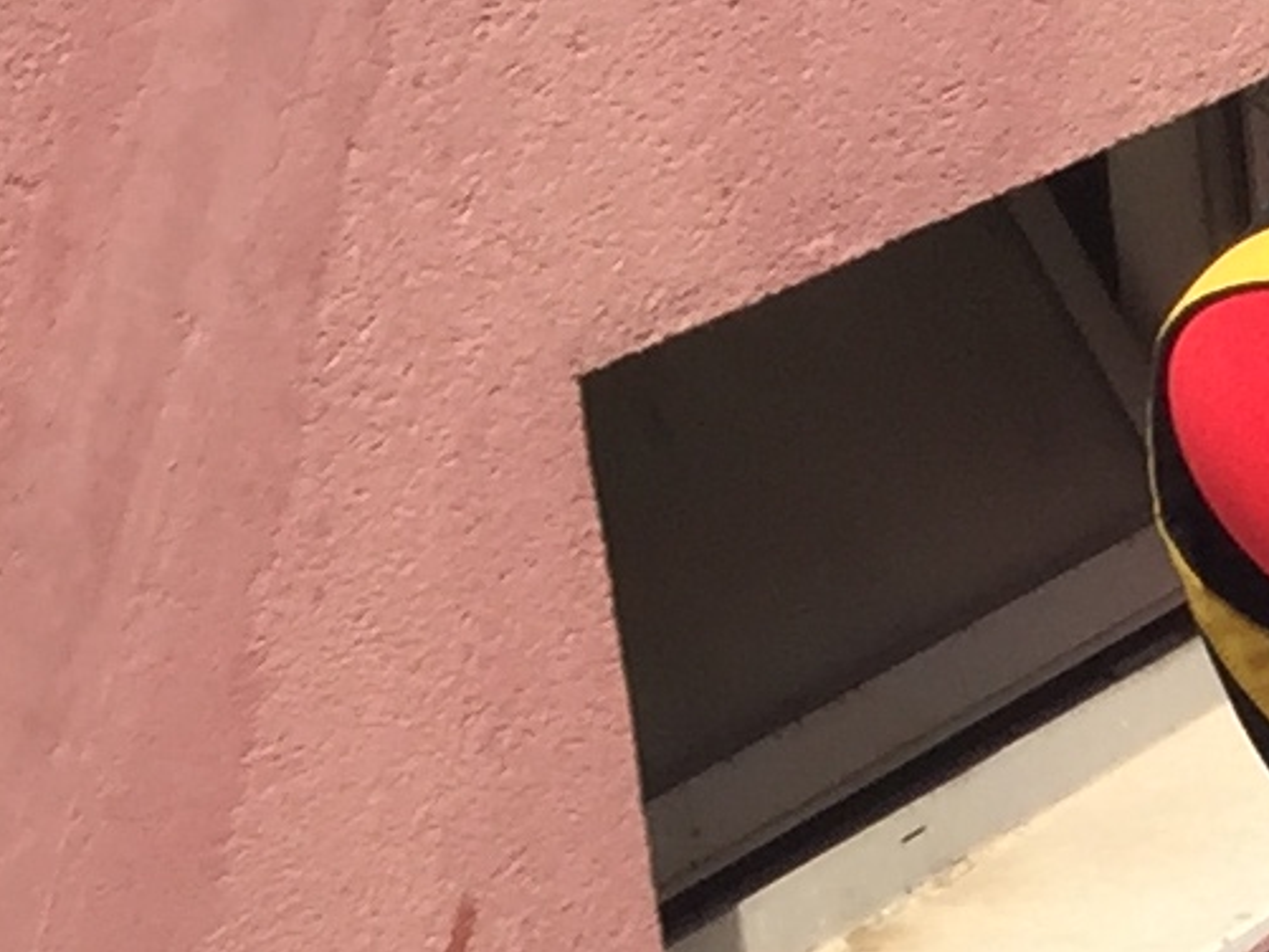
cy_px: 813
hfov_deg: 8.5
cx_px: 3987
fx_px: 6930
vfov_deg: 7.8
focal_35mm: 189
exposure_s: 1/1412
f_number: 2.2
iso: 32
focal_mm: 4.15
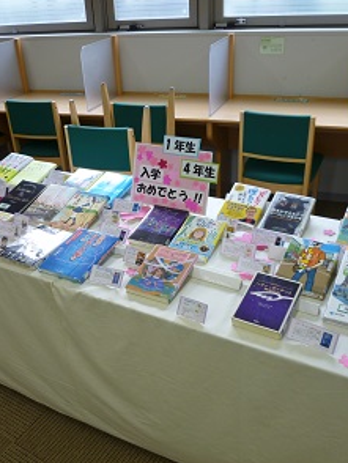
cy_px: 235
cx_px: 148
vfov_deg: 53.9
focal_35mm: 34
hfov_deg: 41.7
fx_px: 455
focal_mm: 4.5
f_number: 2.8
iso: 80
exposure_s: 1/40
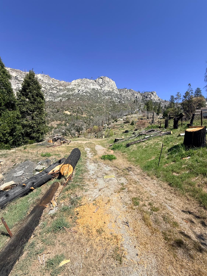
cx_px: 104
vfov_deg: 102.1
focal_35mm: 14
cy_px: 138
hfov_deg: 85.7
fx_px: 112
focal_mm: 2.22
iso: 50
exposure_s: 1/1961
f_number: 2.2
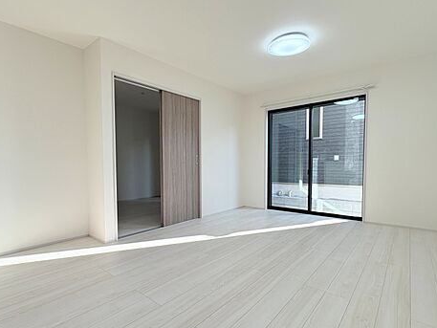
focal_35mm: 19
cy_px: 175
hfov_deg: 84.3
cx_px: 193
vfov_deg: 68.6
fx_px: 240
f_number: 2.2
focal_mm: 2.22
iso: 64
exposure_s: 1/174
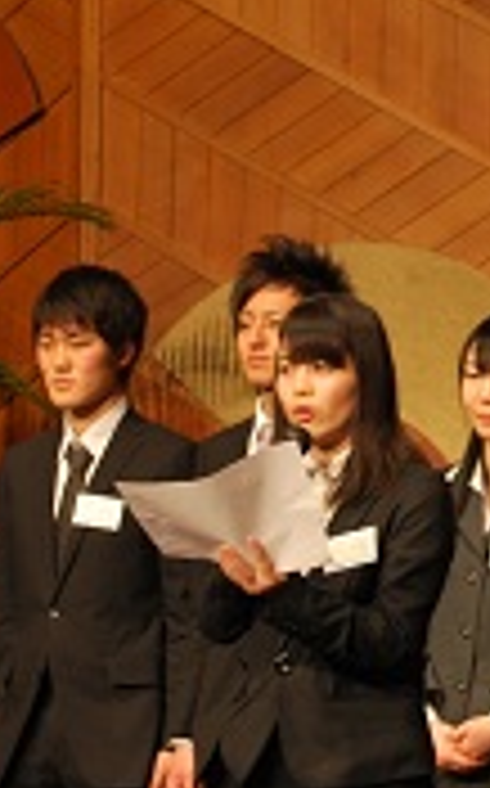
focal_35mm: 224
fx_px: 4798
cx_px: 591
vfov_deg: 9.3
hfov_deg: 5.8
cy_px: 101
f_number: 5.3
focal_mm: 44
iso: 280
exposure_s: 1/30
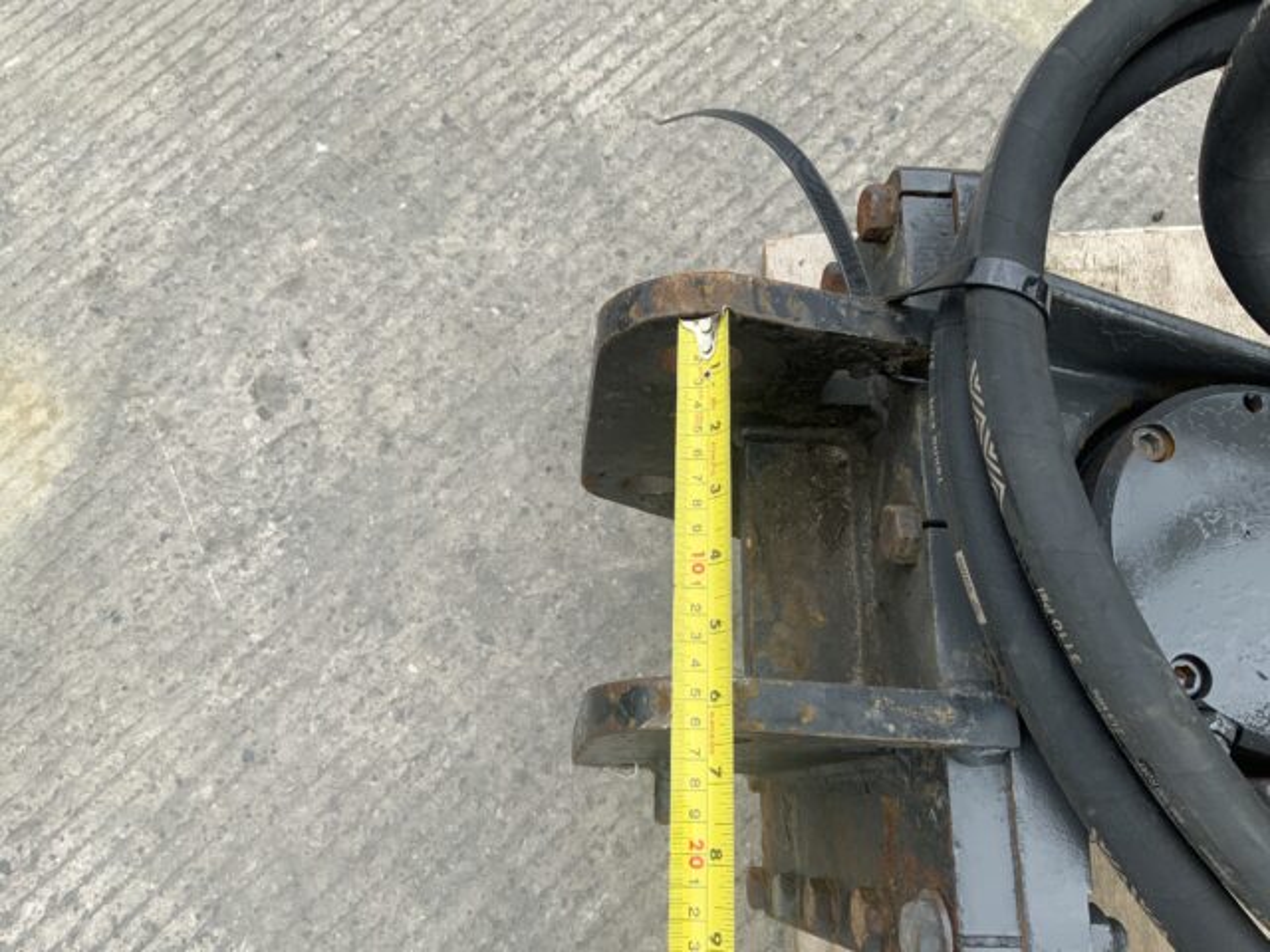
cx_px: 635
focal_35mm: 29
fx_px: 1064
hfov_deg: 61.7
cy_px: 476
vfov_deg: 48.2
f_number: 1.8
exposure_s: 1/324
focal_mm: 3
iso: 16
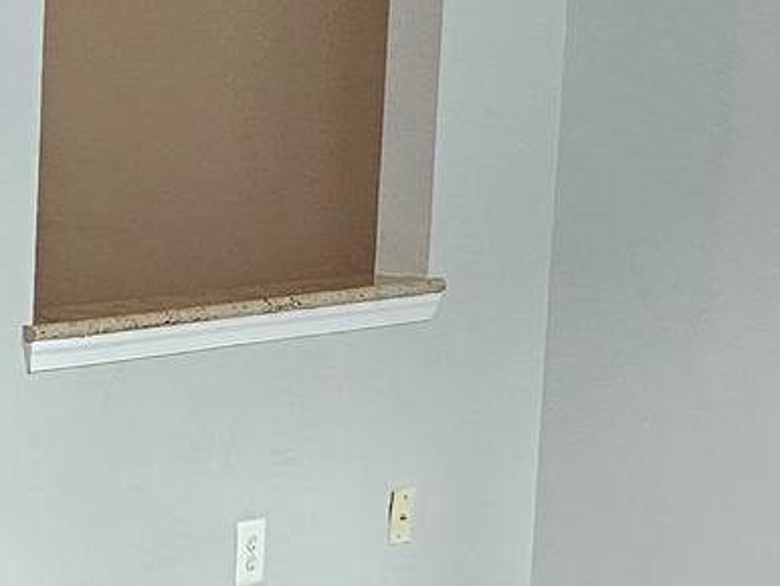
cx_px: -392
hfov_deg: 15.0
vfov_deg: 12.1
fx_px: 2751
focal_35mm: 122
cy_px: 495
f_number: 1.7
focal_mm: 6.3
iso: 320
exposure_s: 1/120
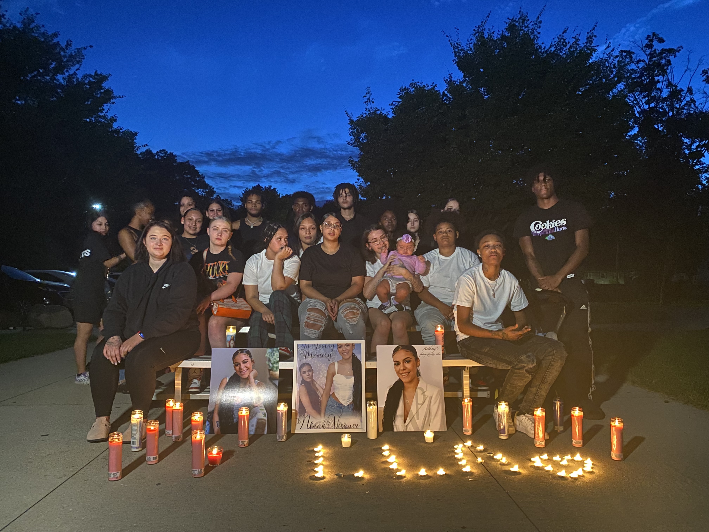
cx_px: 354
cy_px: 266
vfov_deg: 53.1
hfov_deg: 67.3
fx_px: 533
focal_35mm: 26
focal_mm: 4.25
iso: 1000
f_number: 1.8
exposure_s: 1/15
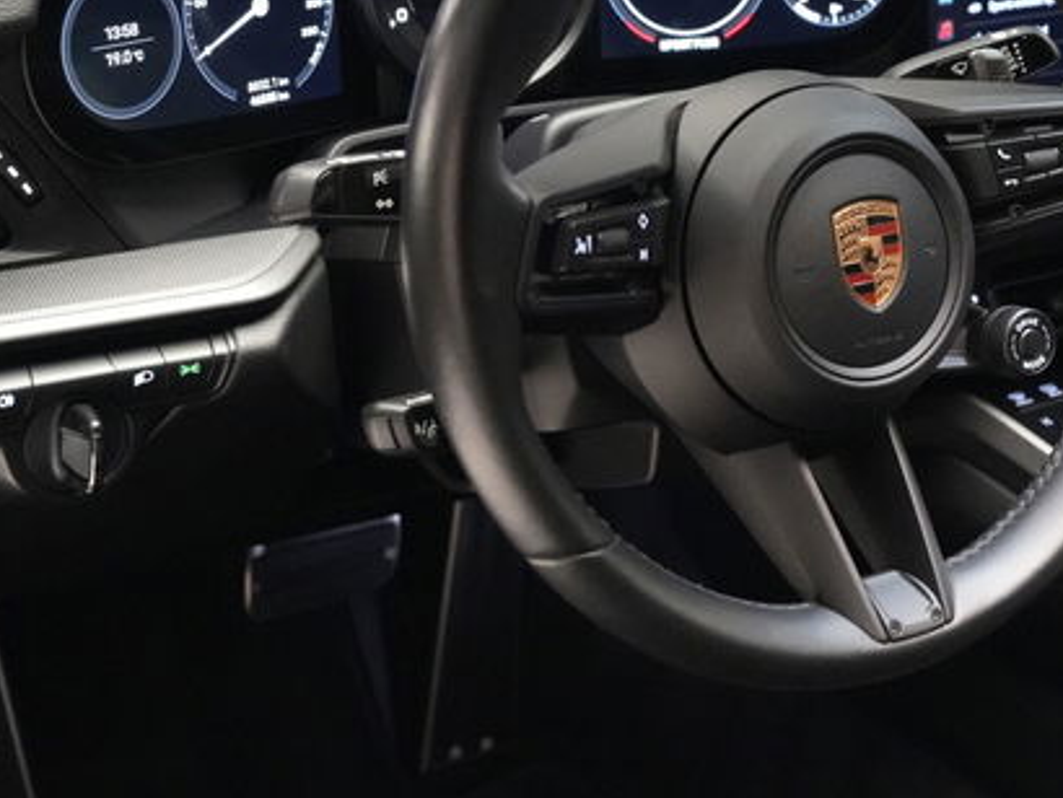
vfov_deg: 17.5
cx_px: 1058
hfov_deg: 22.4
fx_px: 2581
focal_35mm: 84
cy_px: 275
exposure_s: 1/40
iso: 12800
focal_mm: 35
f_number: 4
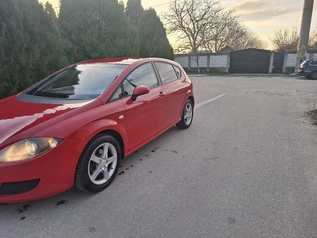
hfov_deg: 73.9
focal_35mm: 23
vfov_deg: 58.9
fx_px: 211
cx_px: 158
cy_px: 119
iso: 50
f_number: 1.8
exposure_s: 1/132
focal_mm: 5.54
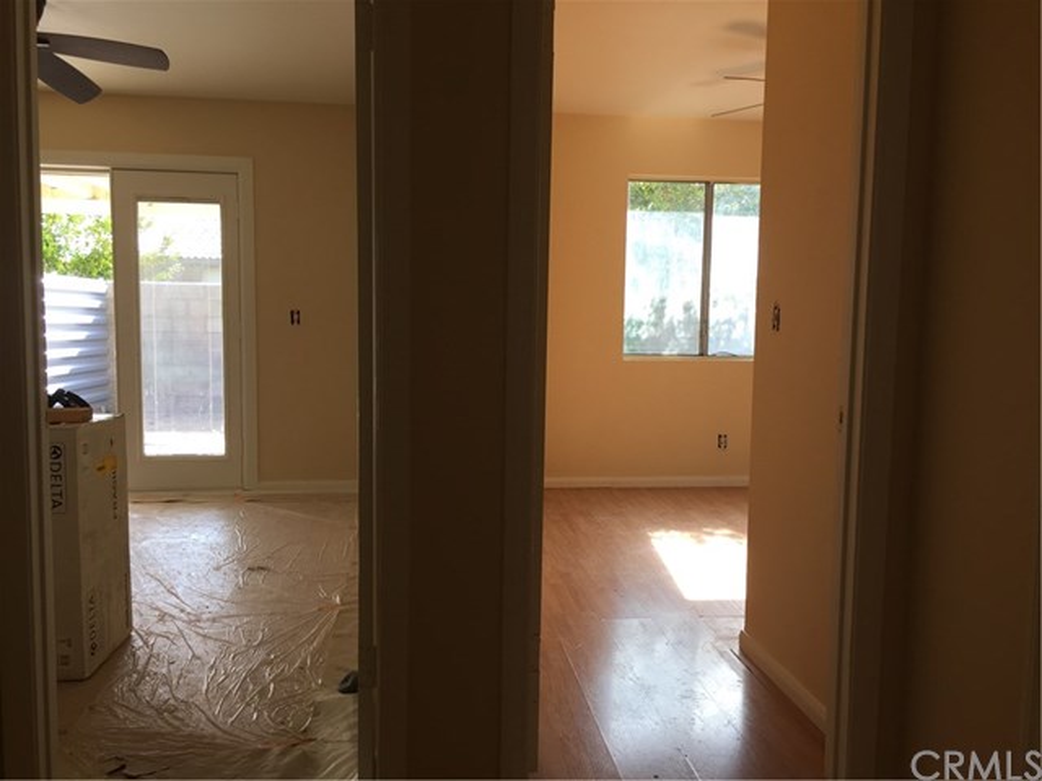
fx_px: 873
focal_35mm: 29
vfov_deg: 48.2
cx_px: 521
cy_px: 390
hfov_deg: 61.7
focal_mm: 4.15
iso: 32
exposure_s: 1/128
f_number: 2.2
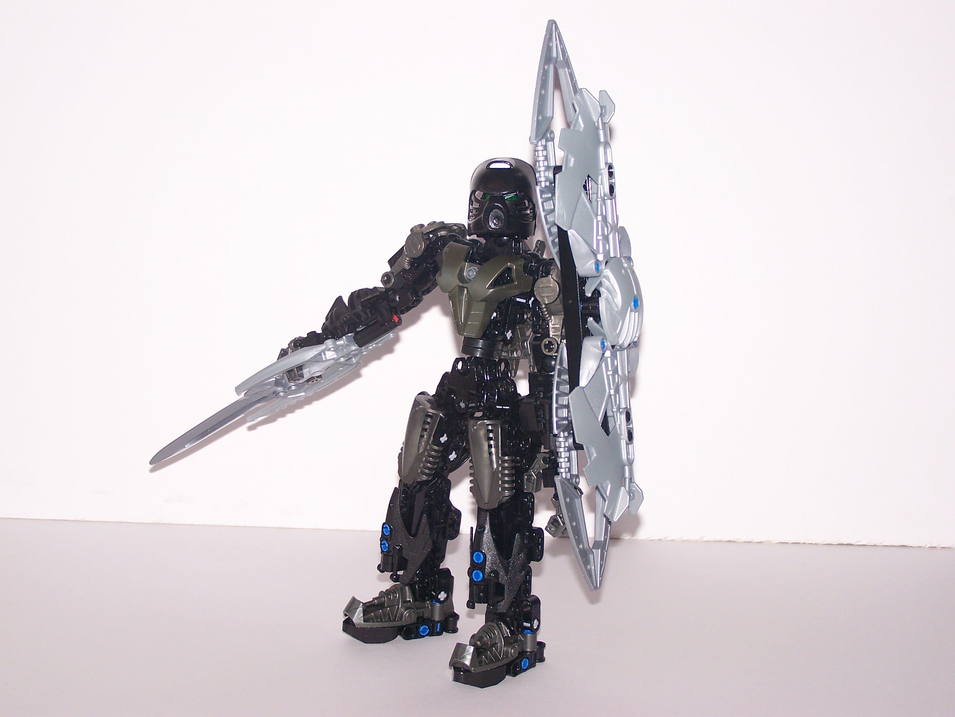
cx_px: 478
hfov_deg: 28.1
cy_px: 358
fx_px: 1905
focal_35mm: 69
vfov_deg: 21.3
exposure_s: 1/80
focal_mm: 11.5
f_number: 3.2
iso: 80
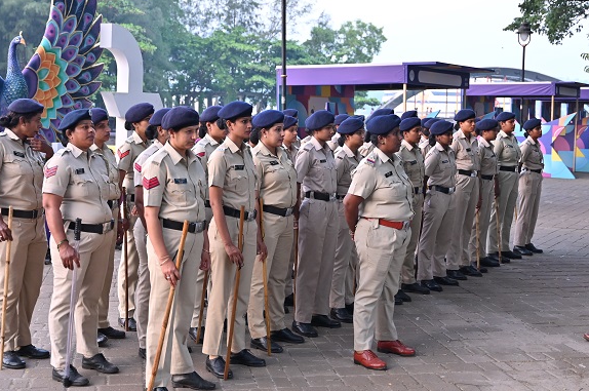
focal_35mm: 53
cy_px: 157
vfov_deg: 25.4
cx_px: 267
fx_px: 866
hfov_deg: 37.5
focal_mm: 38
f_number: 2.8
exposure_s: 1/200
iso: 640
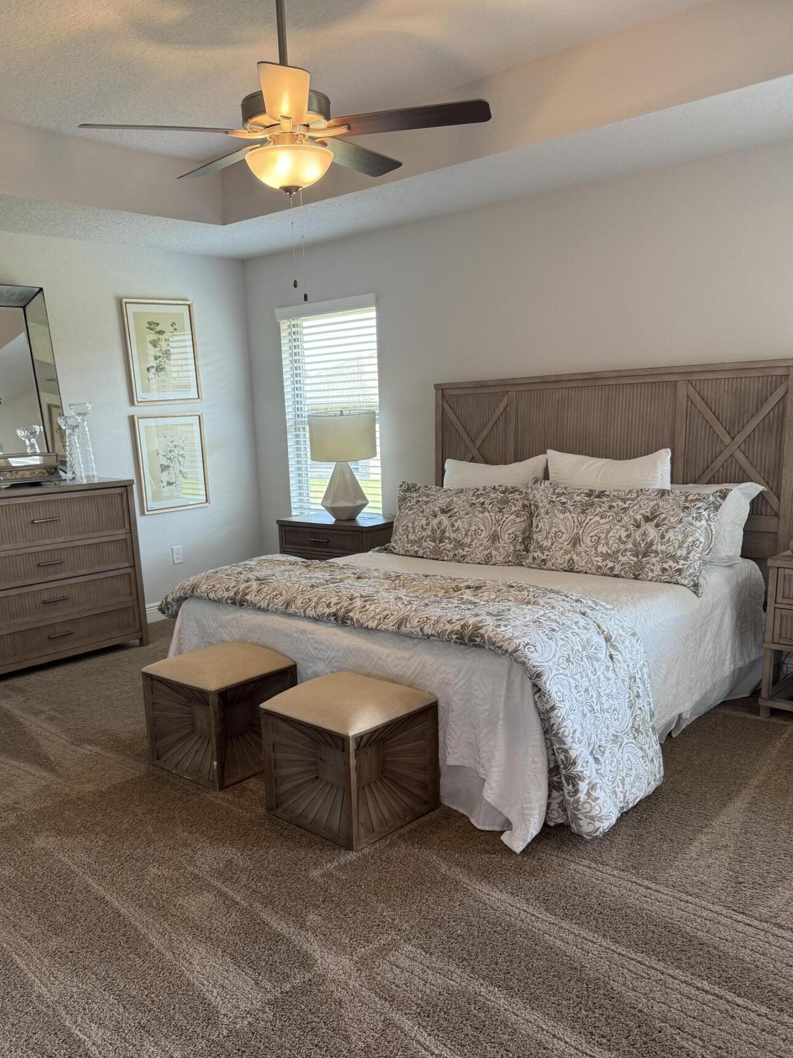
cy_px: 613
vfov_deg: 63.1
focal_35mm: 28
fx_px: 855
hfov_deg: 49.6
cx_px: 339
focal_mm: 6.76
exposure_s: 1/60
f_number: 1.78
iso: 160
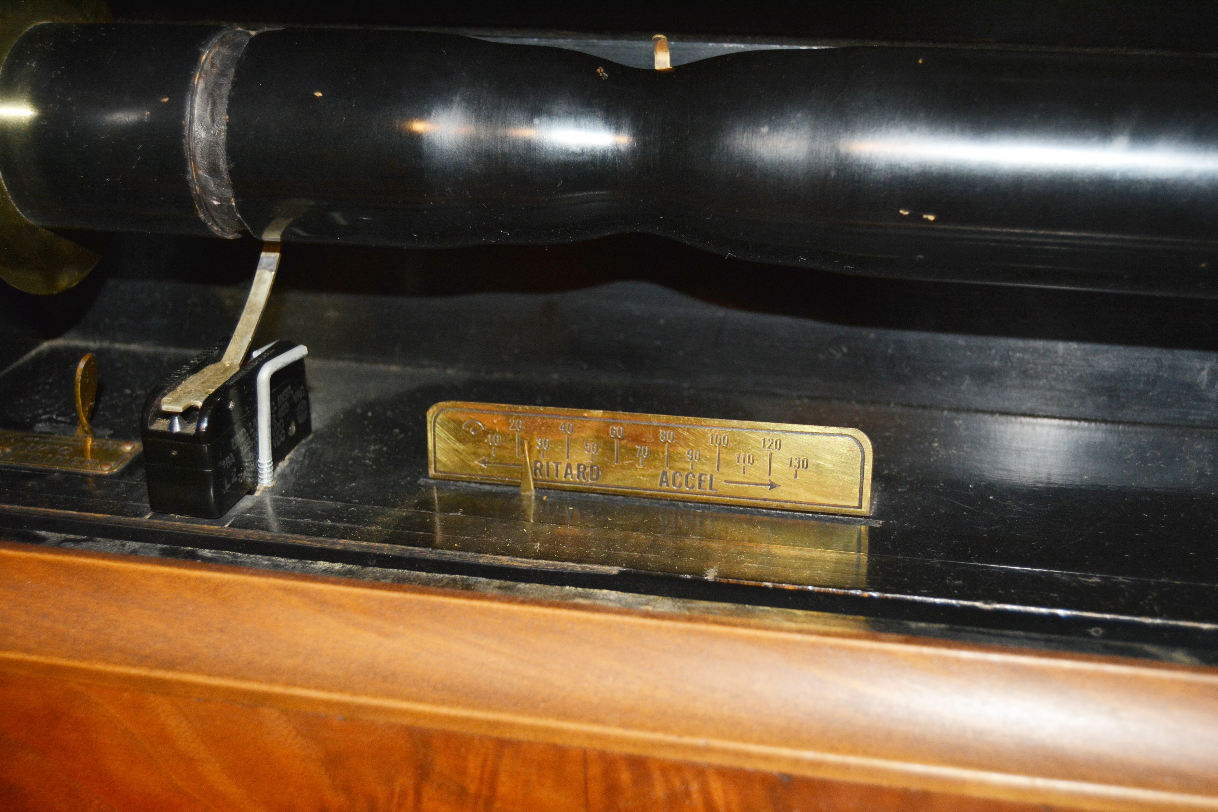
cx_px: 609
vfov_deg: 26.5
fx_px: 1725
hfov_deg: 38.9
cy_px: 406
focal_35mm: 51
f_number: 4.5
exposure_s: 1/60
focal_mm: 34
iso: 800
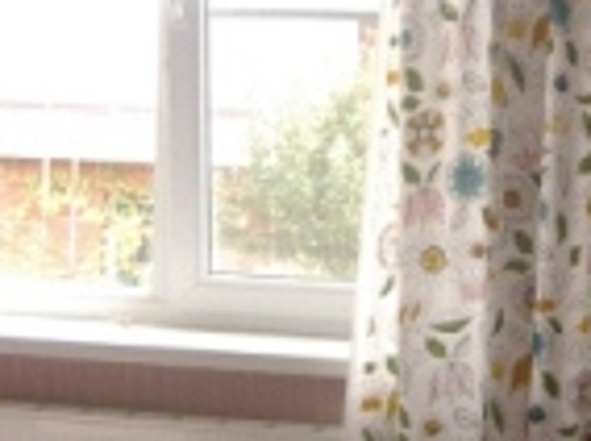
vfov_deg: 12.3
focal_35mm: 120
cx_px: 474
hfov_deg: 16.3
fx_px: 2045
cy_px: 129
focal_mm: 5.8
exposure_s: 1/80
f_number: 2.6
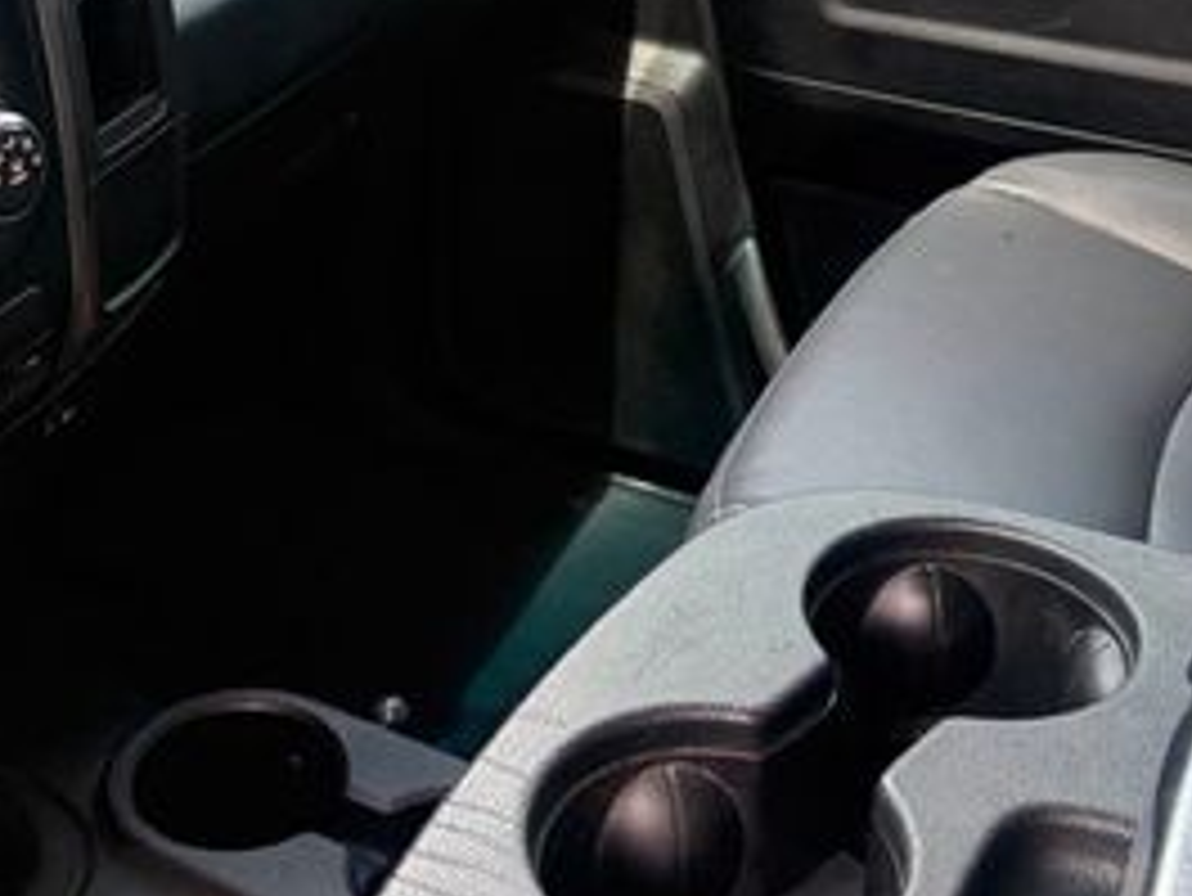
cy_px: 41
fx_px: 1998
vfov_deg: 24.3
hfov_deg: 33.1
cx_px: 495
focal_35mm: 58
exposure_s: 1/243
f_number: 1.78
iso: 160
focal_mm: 6.76
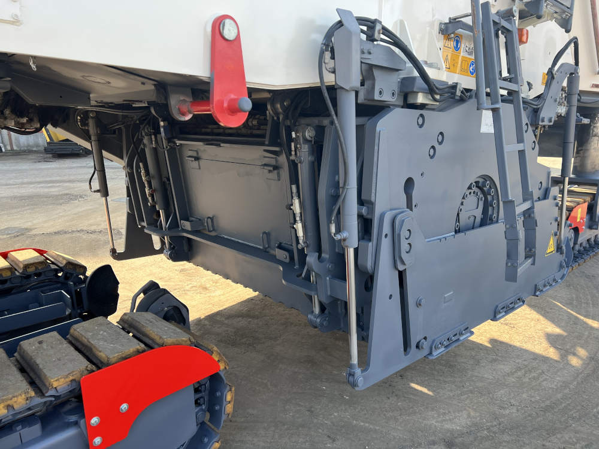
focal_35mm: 26
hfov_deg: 67.3
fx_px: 450
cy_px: 224
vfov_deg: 53.1
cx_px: 300
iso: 50
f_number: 1.5
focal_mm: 5.7
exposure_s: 1/374
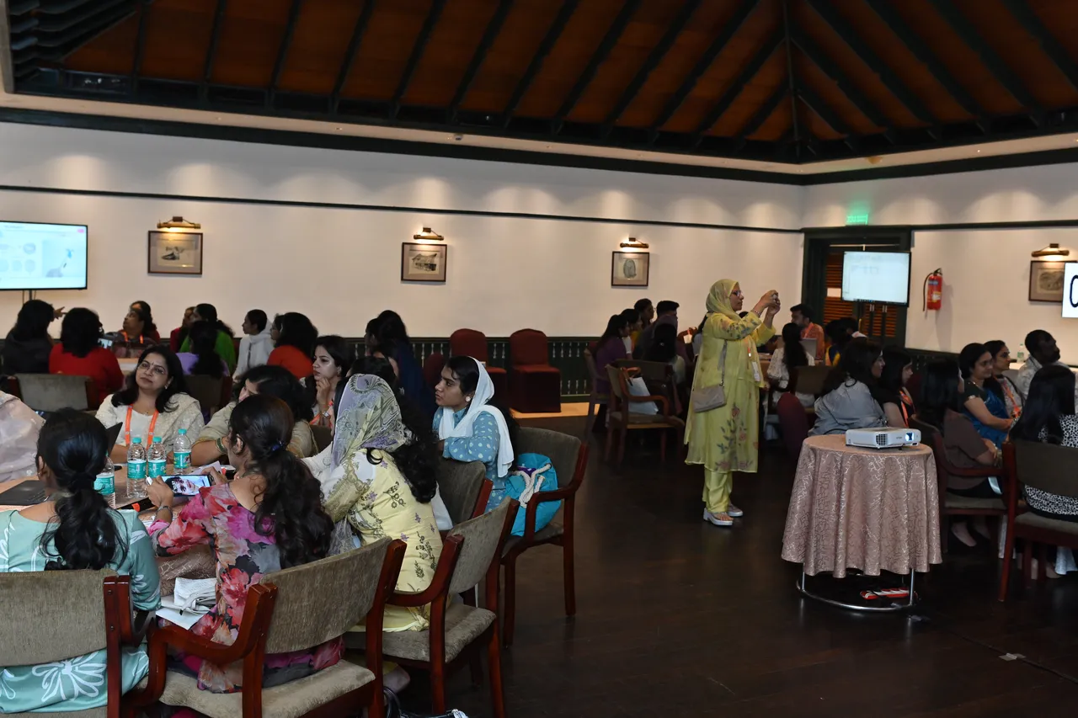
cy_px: 359
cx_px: 539
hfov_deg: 54.4
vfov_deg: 37.8
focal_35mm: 35
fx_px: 1048
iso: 1250
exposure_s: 1/125
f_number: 4.5
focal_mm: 35
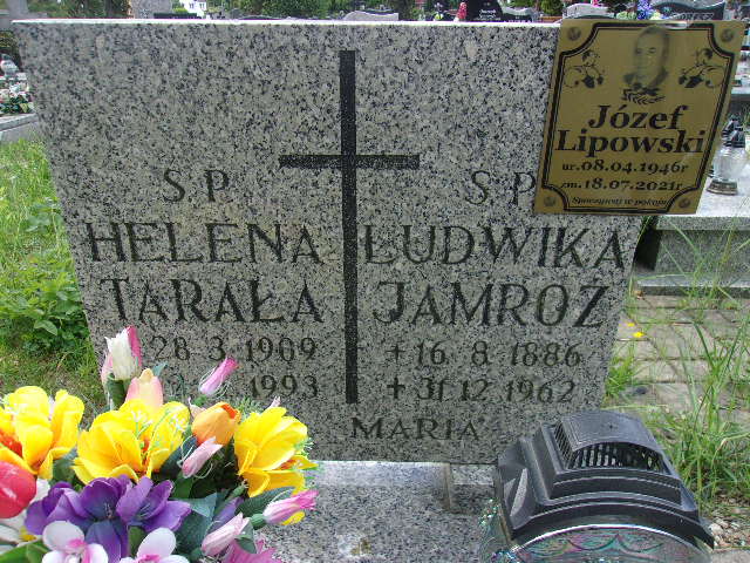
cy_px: 282
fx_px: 585
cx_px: 375
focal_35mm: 27
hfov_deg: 65.3
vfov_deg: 51.4
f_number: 3
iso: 80
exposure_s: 1/210
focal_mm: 4.9
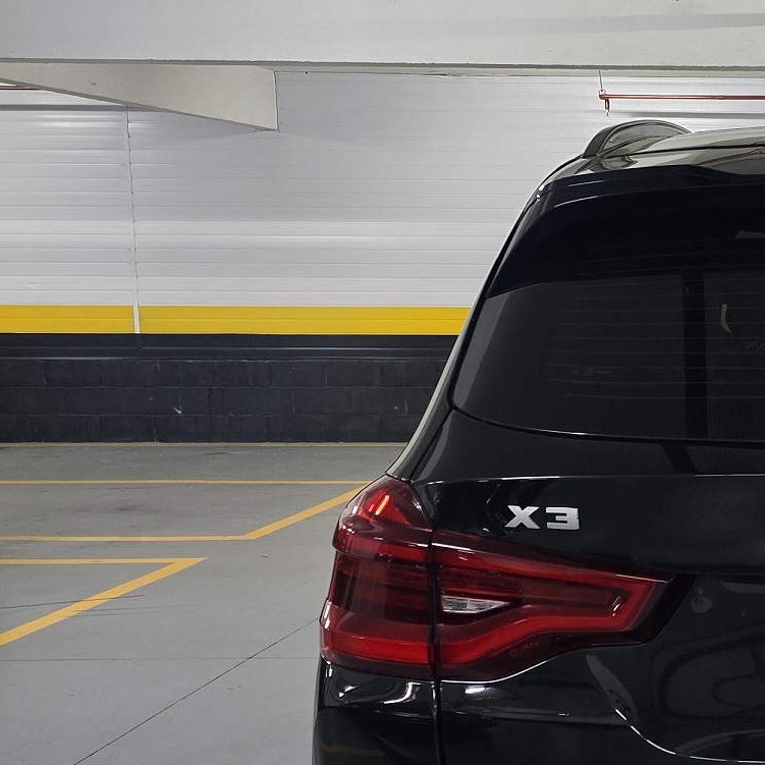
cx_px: 957
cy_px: 492
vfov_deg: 26.4
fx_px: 1625
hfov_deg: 23.8
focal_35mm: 65
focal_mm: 6.3
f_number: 1.7
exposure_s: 1/40
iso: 1600
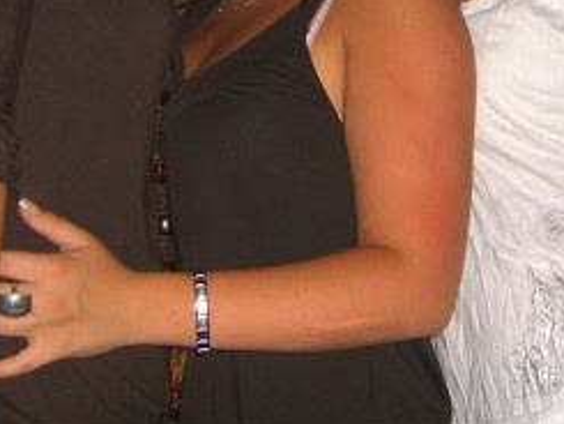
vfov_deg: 15.4
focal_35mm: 93
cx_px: 375
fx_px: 1516
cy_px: -78
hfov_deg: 21.0
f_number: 2.8
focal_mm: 7.9
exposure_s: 1/60
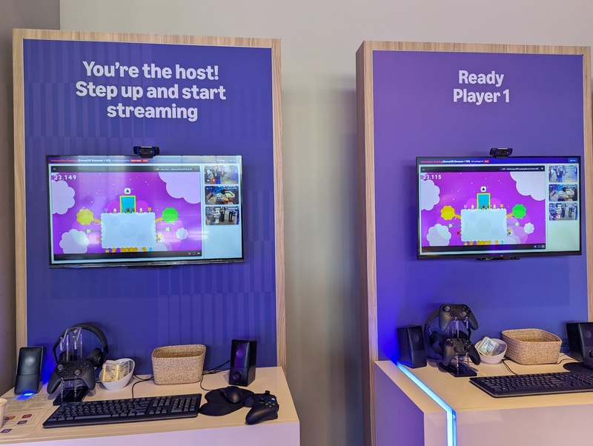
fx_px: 412
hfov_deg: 71.5
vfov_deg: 56.9
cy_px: 223
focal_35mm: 24
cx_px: 296
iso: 96
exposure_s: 1/75
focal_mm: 6.81
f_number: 1.85
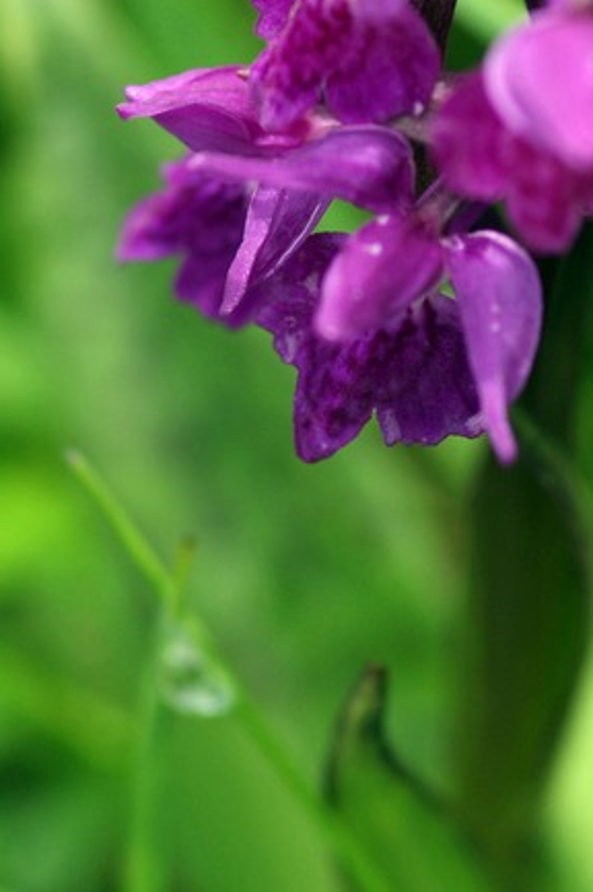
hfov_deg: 3.5
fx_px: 9731
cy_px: -6
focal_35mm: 393
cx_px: 469
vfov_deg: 5.2
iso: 100
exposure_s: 1/200
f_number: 4
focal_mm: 105
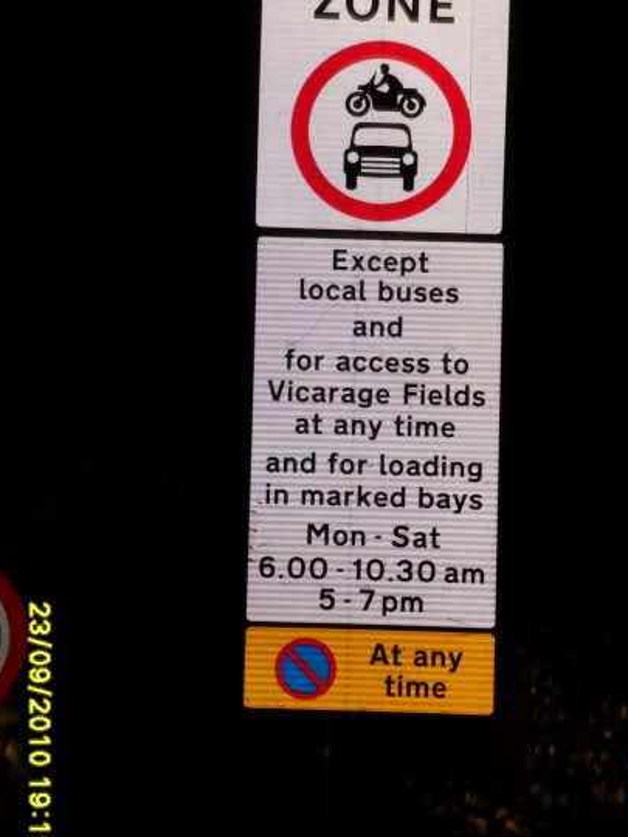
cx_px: 341
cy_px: 397
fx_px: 5733
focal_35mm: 237
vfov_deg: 8.4
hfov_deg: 6.3
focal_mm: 35
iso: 200
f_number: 5.8
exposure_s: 1/60
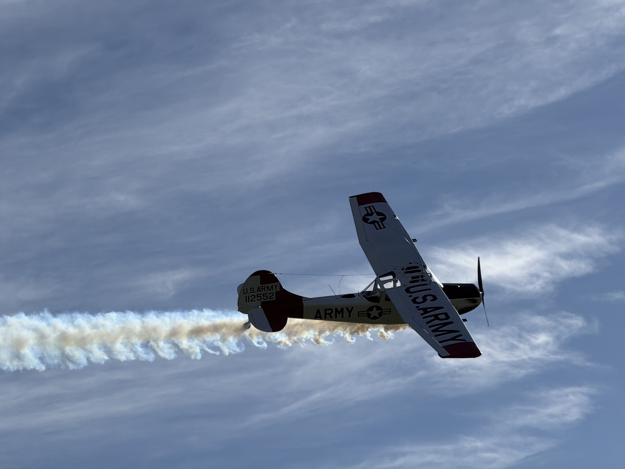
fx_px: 2167
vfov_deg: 12.3
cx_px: 312
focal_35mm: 120
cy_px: 234
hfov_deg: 16.4
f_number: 2.8
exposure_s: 1/3344
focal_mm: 15.66
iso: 40
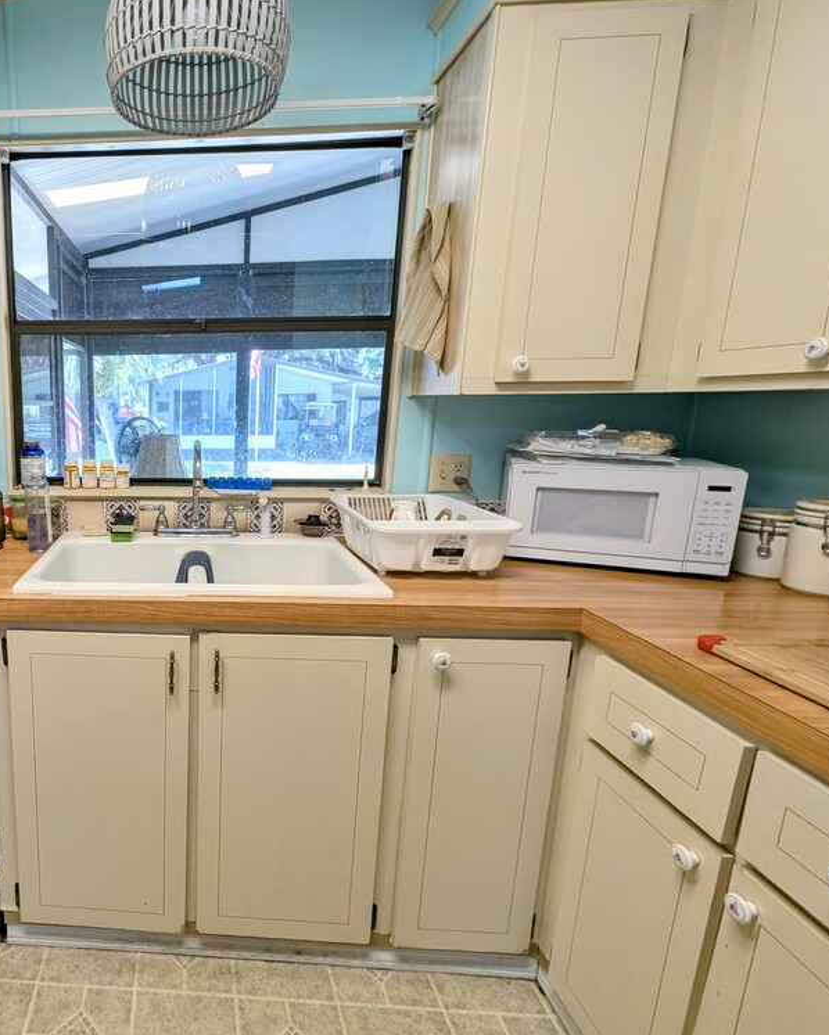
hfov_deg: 68.3
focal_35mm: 17
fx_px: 521
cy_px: 518
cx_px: 146
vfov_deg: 89.6
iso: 114
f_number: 2.2
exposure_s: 1/120
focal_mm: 1.95
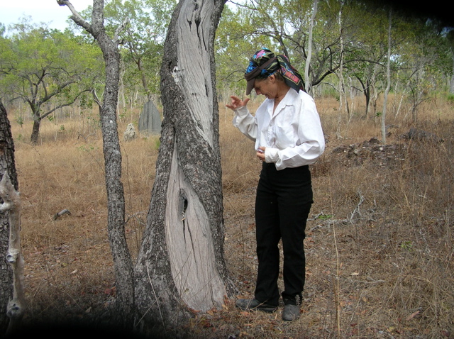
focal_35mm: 36
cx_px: 227
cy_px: 170
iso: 50
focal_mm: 6
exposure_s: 1/250
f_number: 2.7
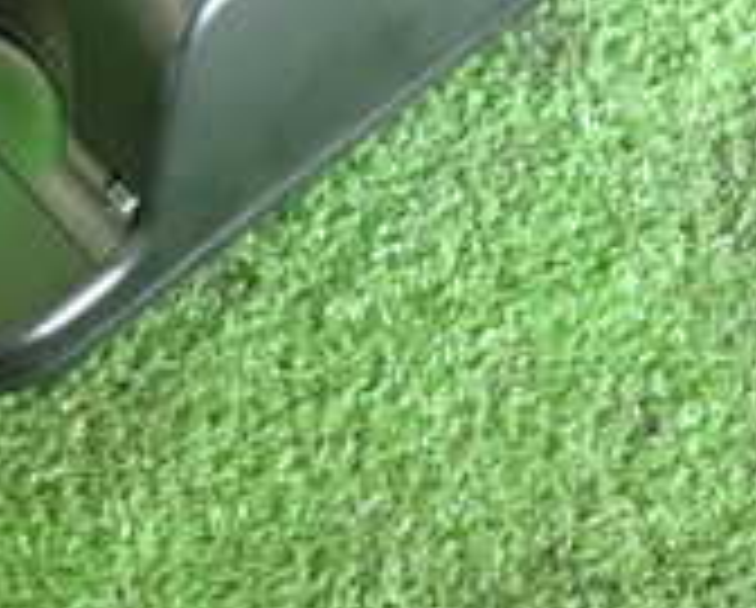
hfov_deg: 21.9
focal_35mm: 87
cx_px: 482
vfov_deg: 16.3
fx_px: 1950
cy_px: -288
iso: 640
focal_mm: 4.5
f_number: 2
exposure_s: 1/30
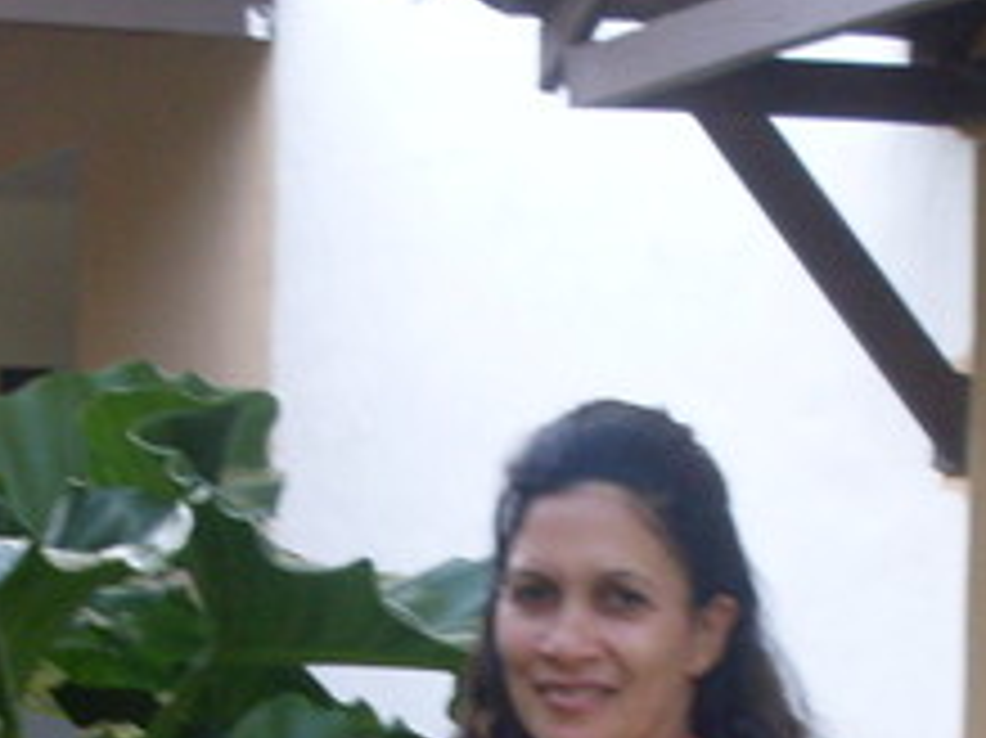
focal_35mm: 139
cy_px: 994
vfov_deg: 10.4
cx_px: 594
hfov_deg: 14.2
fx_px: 3957
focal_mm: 6.3
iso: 80
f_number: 2.8
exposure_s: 1/125
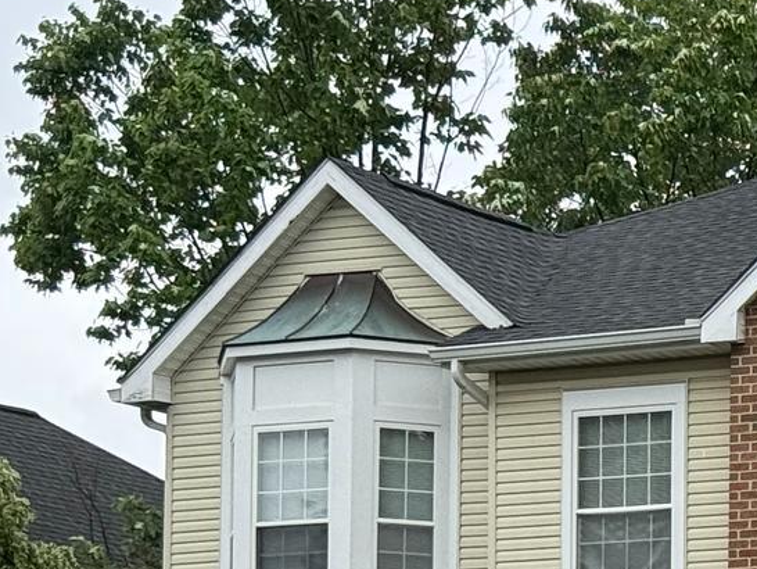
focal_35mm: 180
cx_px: 1396
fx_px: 3938
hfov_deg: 10.3
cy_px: 867
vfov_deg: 8.1
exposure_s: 1/3378
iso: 100
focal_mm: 6.76
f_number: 1.78
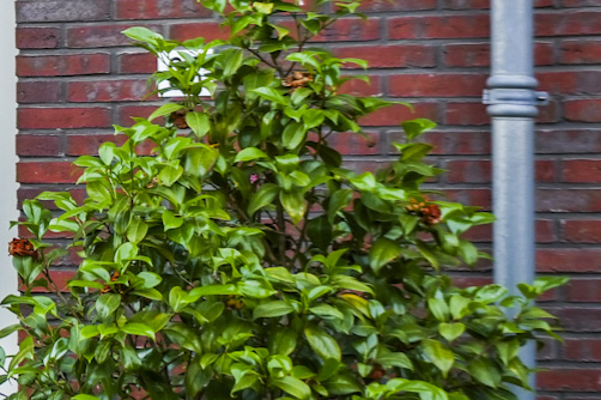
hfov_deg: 16.5
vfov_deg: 12.3
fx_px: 1852
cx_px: -353
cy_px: 235
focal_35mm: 111
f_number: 2.8
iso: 250
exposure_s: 1/200
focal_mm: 29
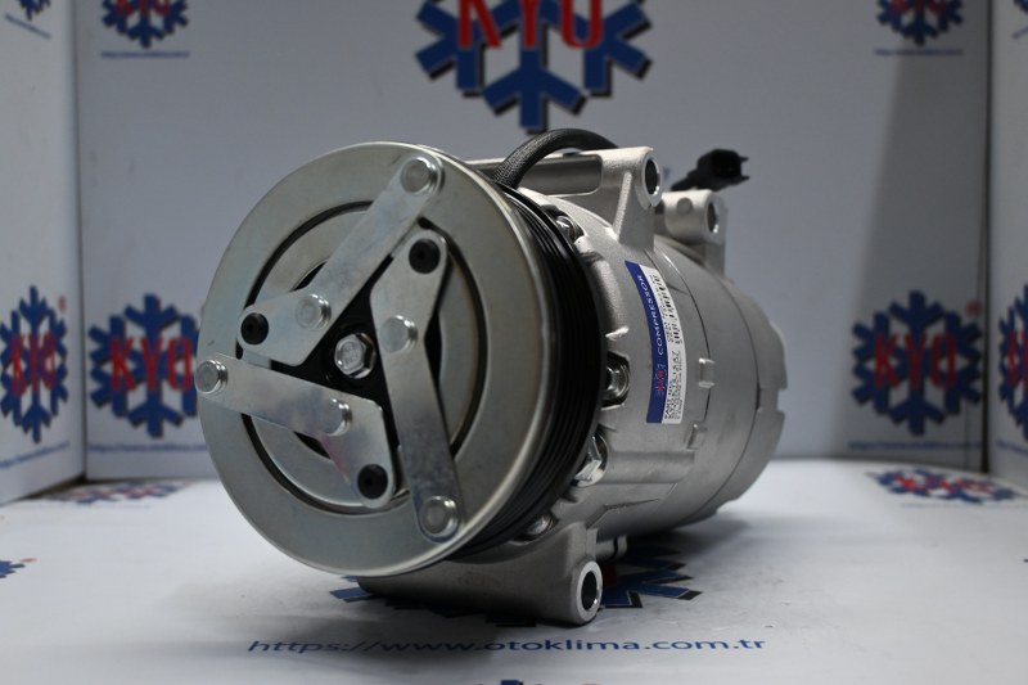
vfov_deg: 35.5
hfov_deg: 51.3
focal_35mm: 38
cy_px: 342
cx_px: 514
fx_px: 1071
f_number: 4.2
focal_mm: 25
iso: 800
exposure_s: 1/125
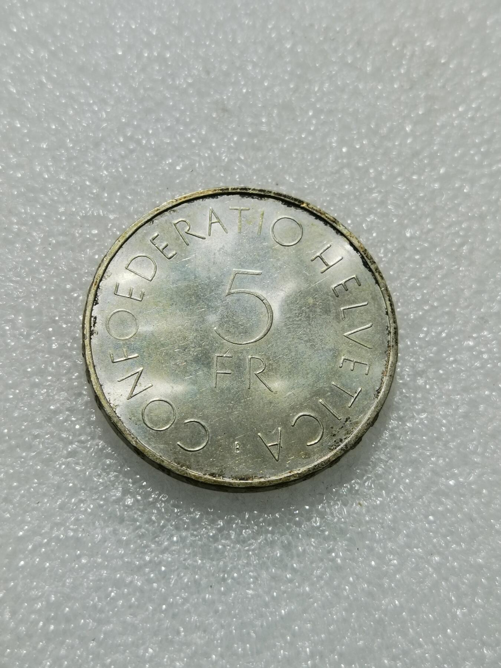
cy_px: 334
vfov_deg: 30.3
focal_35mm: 64
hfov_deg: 22.9
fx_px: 1235
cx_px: 250
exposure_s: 1/100
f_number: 1.9
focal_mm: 6.67
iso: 64
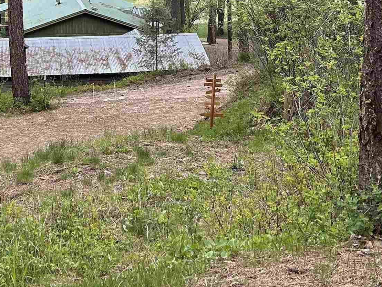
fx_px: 795
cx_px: 133
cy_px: -58
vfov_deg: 19.3
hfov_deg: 26.9
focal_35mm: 72
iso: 50
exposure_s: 1/650
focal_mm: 5.7
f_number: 1.5
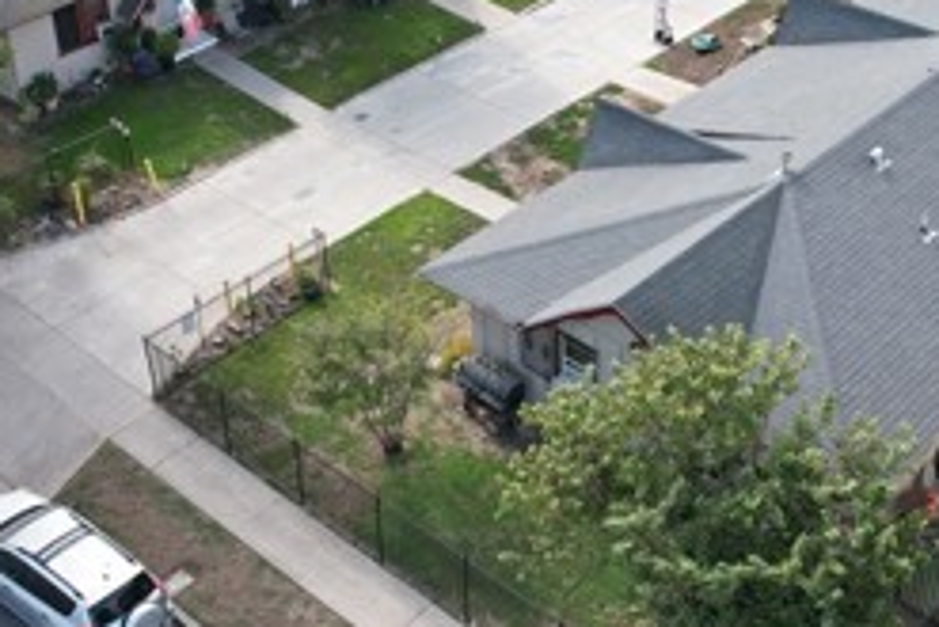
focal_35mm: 57
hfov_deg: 34.9
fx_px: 1488
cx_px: 563
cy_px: 253
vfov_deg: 23.8
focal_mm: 8.38
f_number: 2.8
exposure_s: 1/500
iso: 120
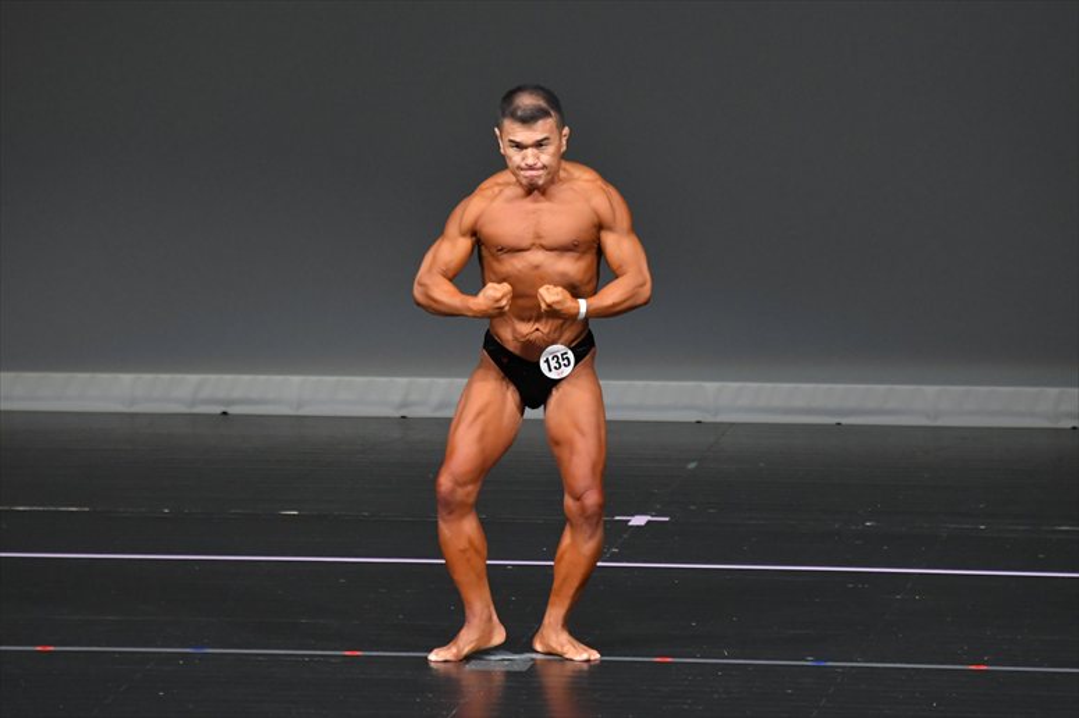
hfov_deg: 6.0
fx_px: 10336
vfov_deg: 4.0
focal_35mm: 345
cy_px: 359
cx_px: 540
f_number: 5.6
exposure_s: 1/400
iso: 4000
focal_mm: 230
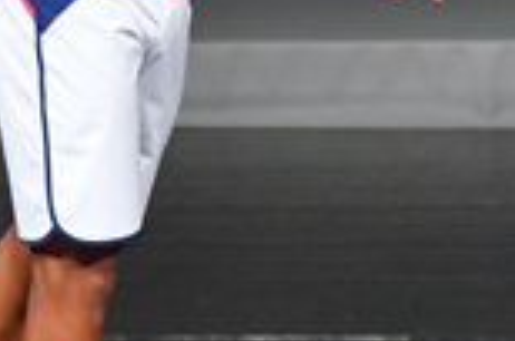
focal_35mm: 1586
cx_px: 436
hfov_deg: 1.3
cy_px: -84
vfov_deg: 0.9
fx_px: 22642
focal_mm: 210
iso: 4000
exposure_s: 1/400
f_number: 5.6
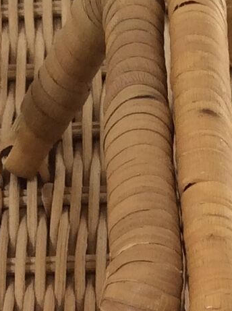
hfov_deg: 8.2
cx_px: 192
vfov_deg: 10.2
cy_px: 613
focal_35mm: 180
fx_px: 1614
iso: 32
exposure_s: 1/134
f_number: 2.4
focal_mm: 3.3
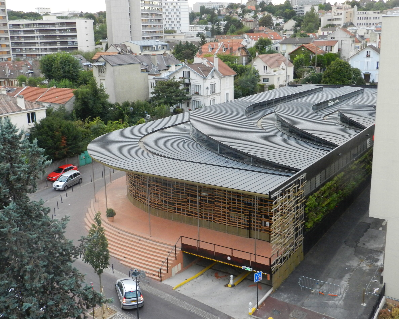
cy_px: 158
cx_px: 194
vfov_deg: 37.3
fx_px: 472
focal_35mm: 40
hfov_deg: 45.8
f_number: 4
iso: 400
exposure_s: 1/125
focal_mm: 6.7
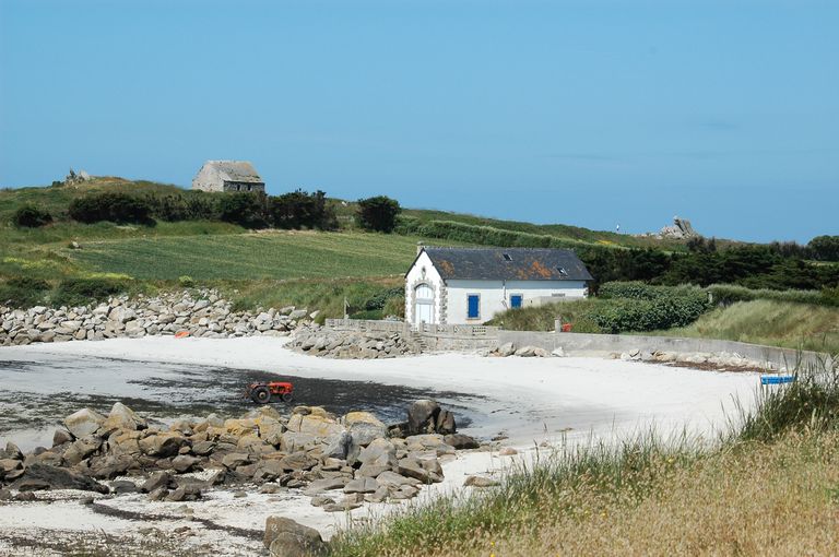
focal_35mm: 105
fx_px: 2444
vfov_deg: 13.0
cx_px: 420
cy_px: 278
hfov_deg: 19.5
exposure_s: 1/400
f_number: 11
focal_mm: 70
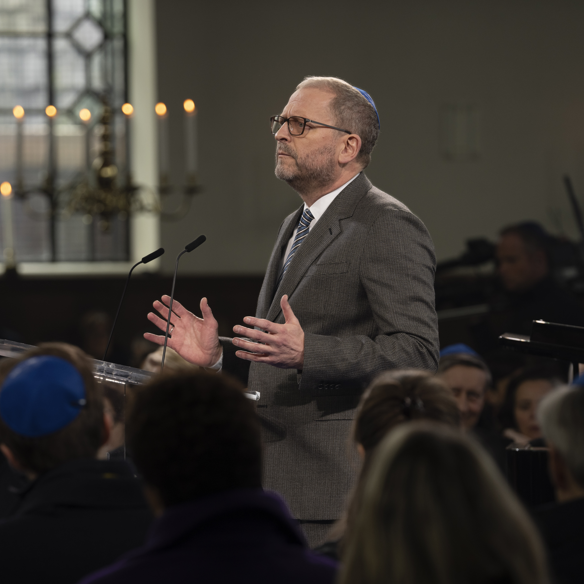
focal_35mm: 256
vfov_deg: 6.8
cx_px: 234
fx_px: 4886
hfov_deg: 6.8
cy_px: 293
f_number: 4.5
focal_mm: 200
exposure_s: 1/160
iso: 500
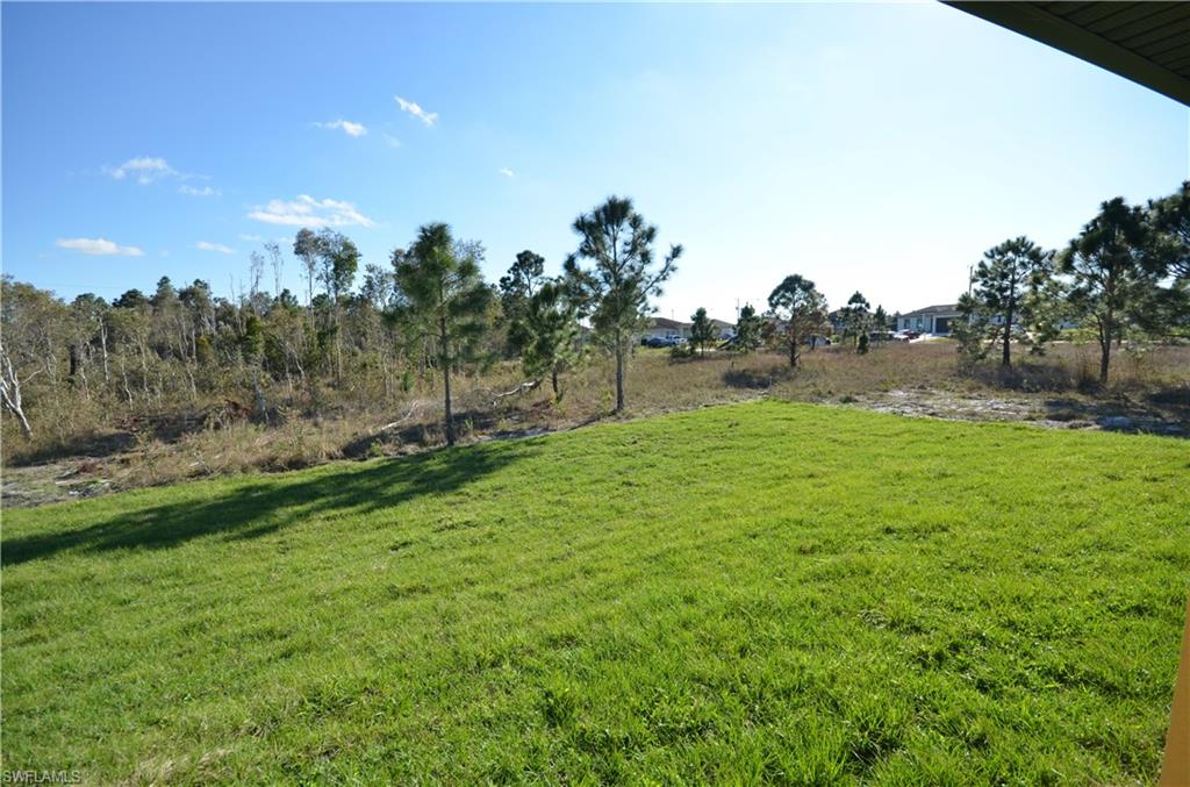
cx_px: 595
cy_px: 394
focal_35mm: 15
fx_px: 495
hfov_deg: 100.5
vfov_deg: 77.0
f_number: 8
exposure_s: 1/250
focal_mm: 10
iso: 160
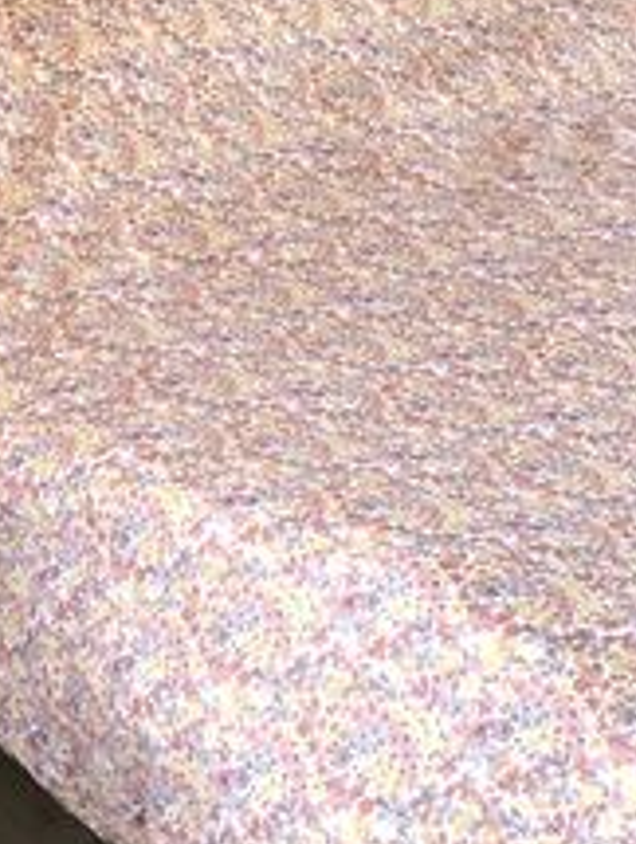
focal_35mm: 104
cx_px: 310
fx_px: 2540
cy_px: 47
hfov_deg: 14.3
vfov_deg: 18.5
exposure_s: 1/15
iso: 40
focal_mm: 3.99
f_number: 1.8
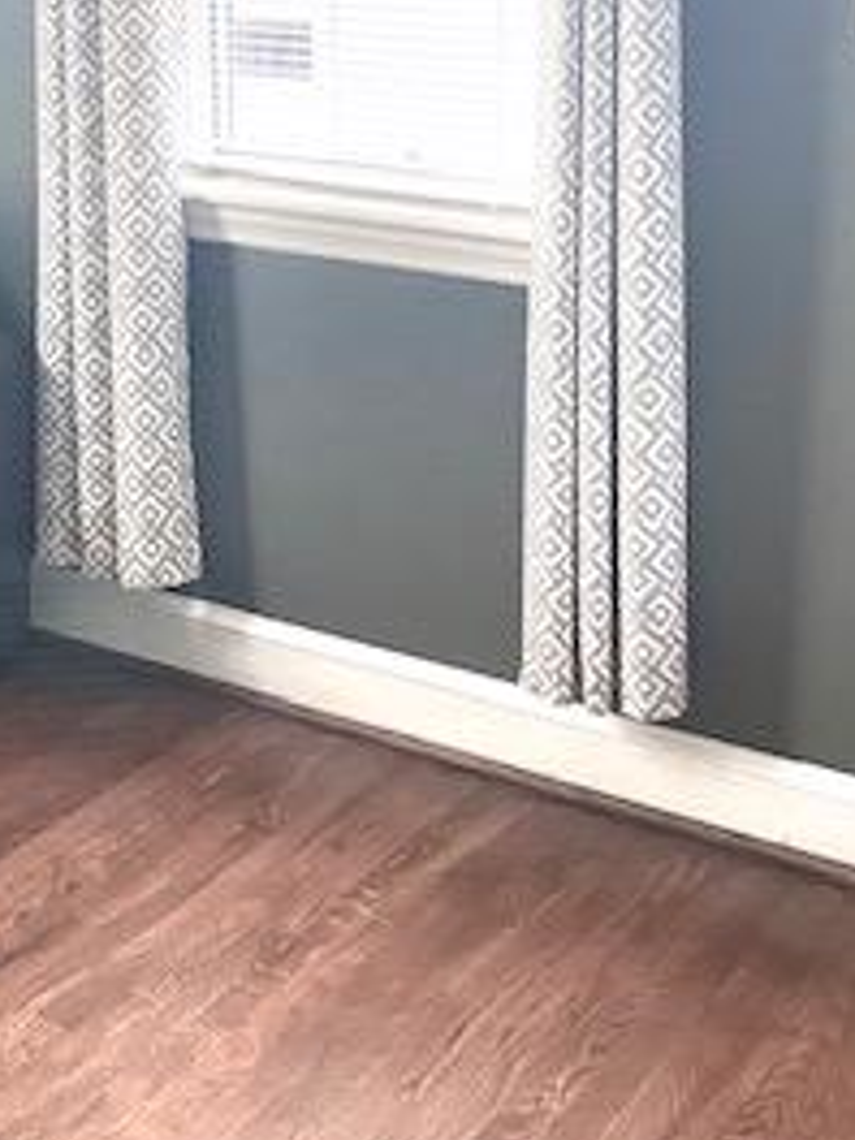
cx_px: 186
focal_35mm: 63
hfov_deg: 23.0
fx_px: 2075
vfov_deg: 29.7
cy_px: 168
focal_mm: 4.25
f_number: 1.8
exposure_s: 1/60
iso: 80
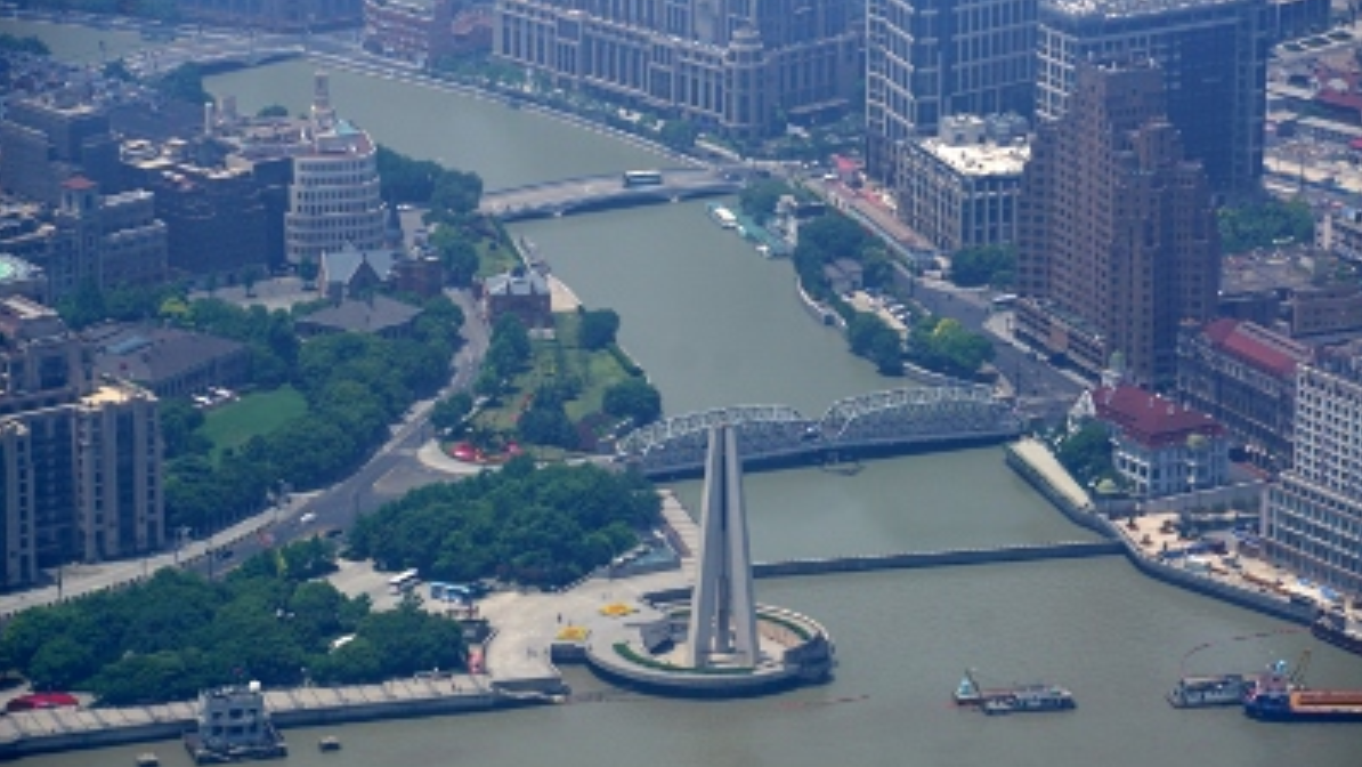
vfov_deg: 5.7
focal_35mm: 214
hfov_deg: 10.1
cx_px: 681
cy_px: 385
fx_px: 7713
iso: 100
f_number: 7.1
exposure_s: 1/320
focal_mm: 135
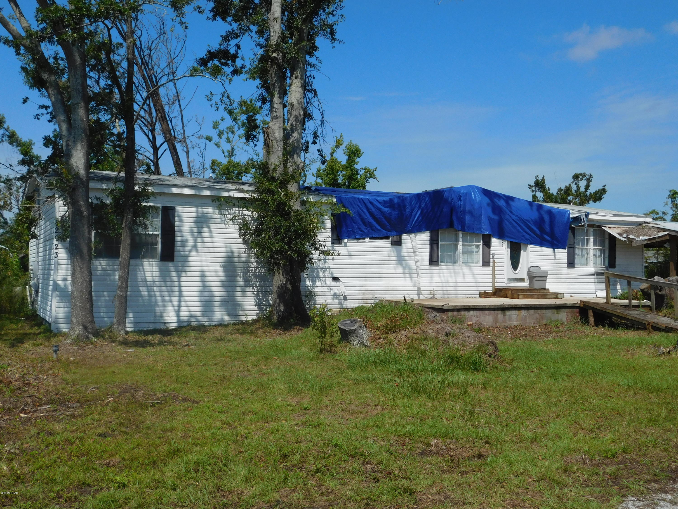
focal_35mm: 36
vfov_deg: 39.7
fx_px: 705
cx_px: 339
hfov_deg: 51.4
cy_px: 254
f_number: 7
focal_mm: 6.3
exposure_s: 1/640
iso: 125
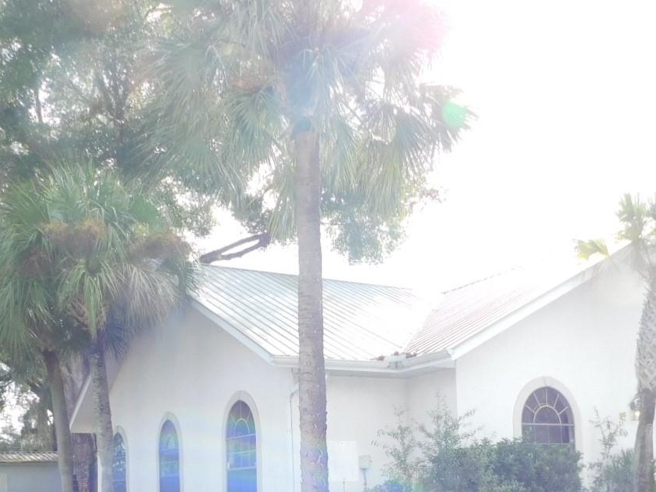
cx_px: 324
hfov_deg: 42.9
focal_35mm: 44
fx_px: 834
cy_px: 446
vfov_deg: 31.3
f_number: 3
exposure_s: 1/400
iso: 125
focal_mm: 4
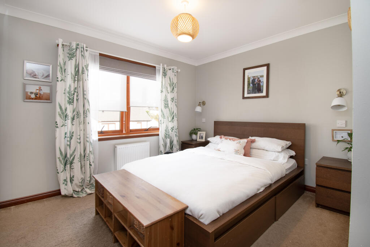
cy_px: 124
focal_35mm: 15
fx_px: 154
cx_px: 185
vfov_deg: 77.3
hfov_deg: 100.4
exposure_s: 1/15
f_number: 8
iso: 320
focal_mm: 10
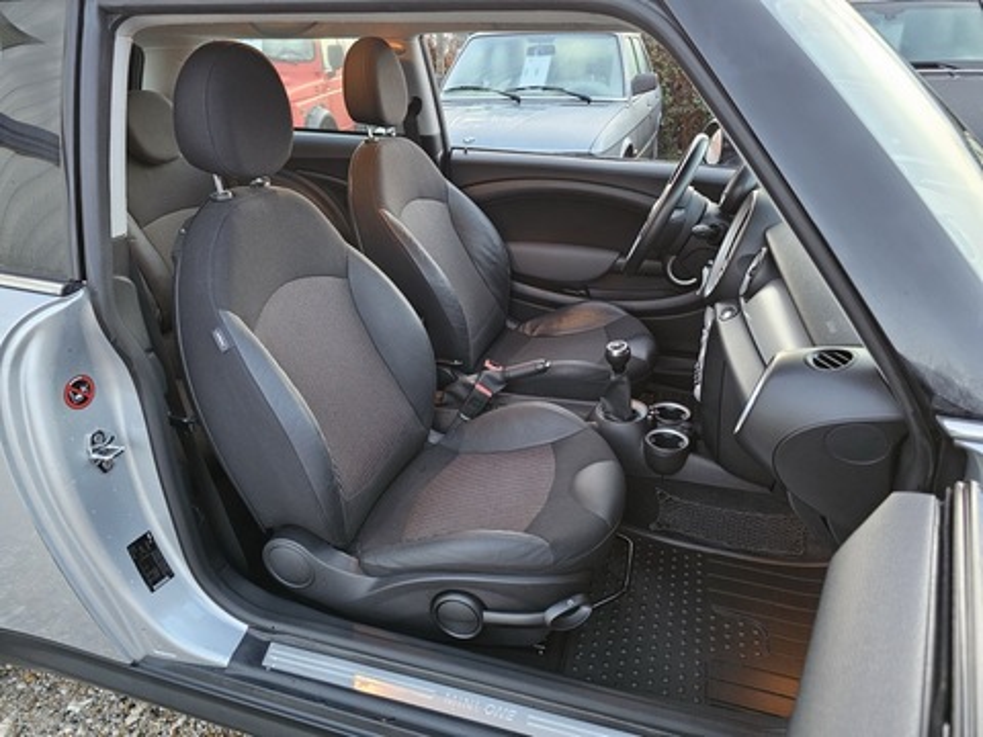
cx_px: 492
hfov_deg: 73.9
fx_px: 653
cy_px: 368
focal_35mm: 23
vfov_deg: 58.9
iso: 640
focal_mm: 6.3
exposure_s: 1/33
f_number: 1.7
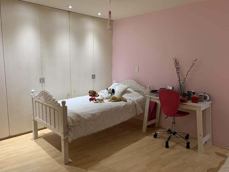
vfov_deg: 53.1
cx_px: 114
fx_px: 172
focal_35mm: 26
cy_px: 86
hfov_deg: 67.3
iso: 125
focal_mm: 4.25
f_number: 1.8
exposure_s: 1/60
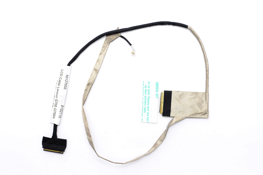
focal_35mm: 52
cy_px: 88
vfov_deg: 25.7
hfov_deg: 37.9
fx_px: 383
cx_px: 132
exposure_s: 1/13
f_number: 9
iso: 250
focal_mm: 35
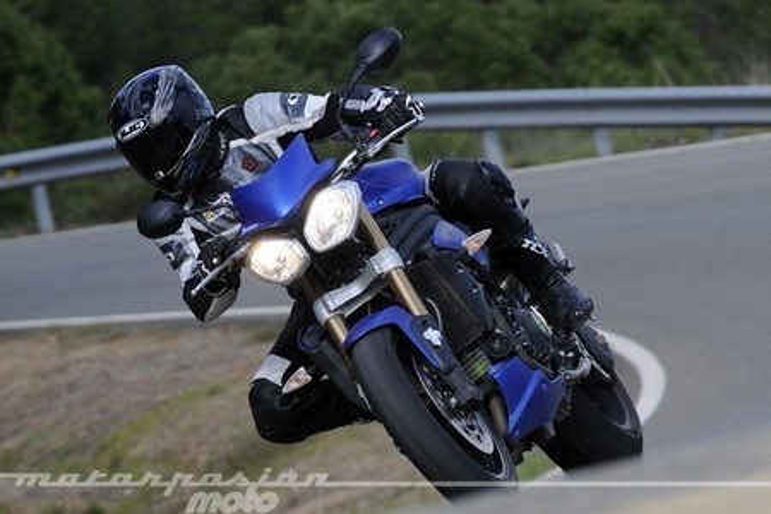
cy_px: 257
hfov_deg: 6.9
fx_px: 6424
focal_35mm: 300
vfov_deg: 4.6
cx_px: 386
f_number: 8
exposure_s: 1/400
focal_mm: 200
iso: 200
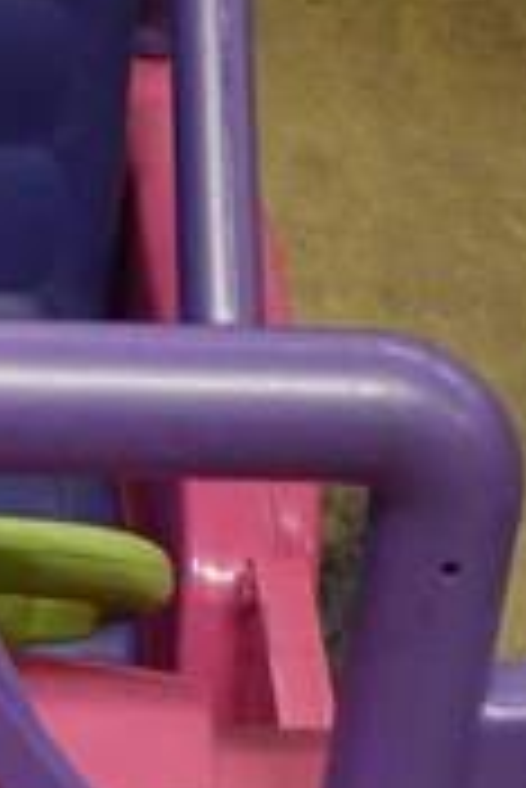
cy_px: 885
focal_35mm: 141
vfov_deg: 14.2
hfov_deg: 9.2
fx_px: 3084
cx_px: -481
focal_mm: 18
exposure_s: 1/125
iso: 2500
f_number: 3.5
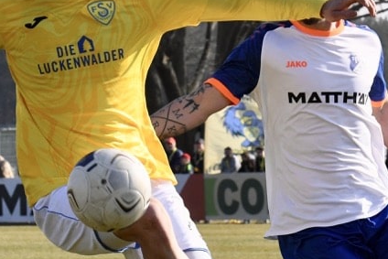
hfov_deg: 5.4
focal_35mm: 377
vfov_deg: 3.6
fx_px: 4064
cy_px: 146
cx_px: 421
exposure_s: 1/1600
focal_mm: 125
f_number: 13
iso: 2500
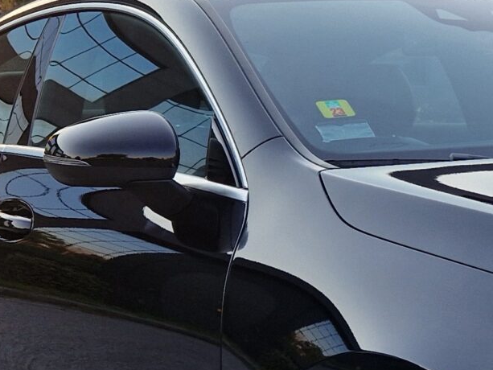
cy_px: 240
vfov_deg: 15.4
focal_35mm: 96
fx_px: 1367
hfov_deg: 19.3
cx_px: 583
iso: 50
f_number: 1.8
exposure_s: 1/425
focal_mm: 5.4
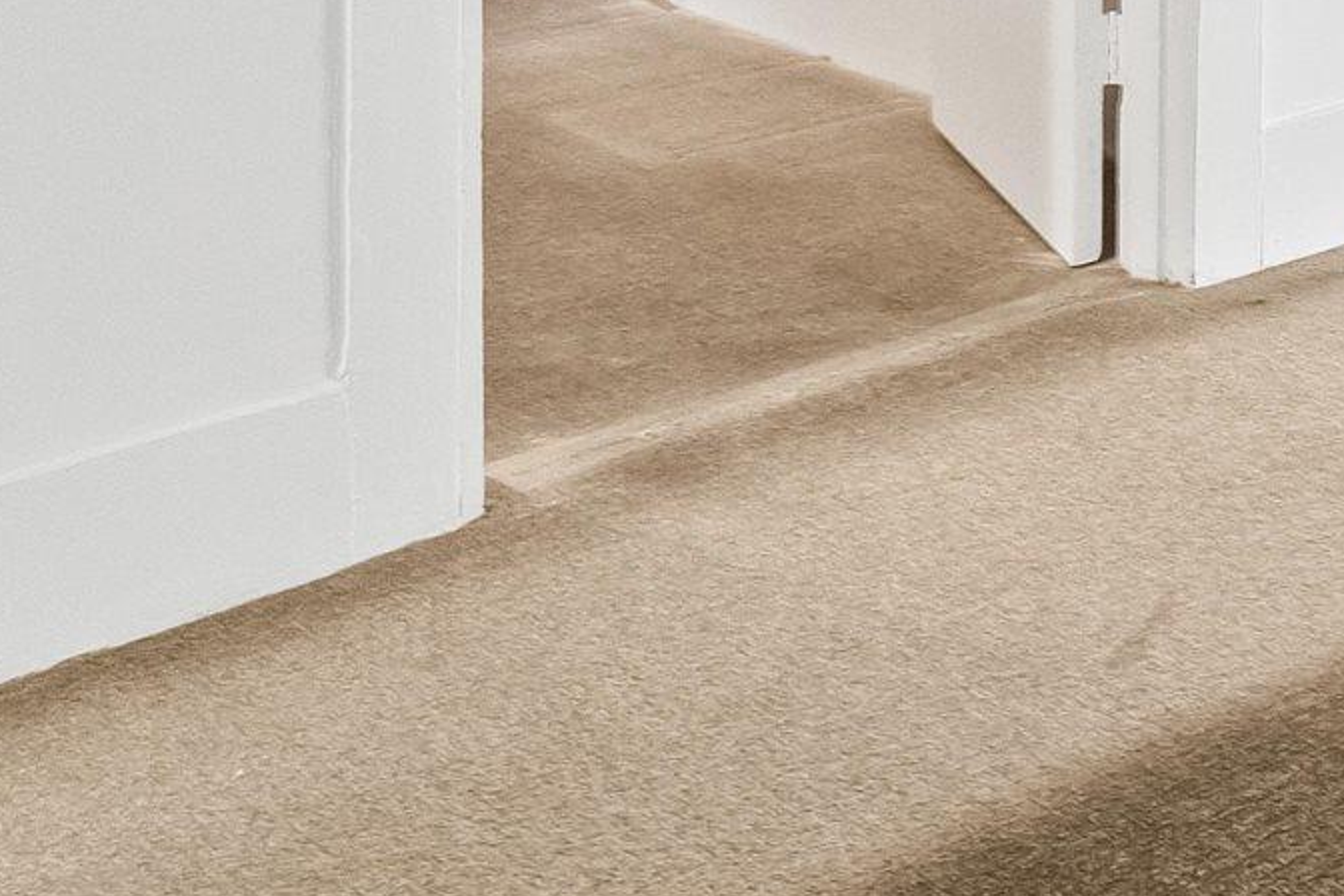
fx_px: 2389
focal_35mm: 64
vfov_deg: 16.8
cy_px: -814
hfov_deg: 21.7
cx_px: 2354
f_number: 9
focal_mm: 14
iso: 4000
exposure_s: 2.5
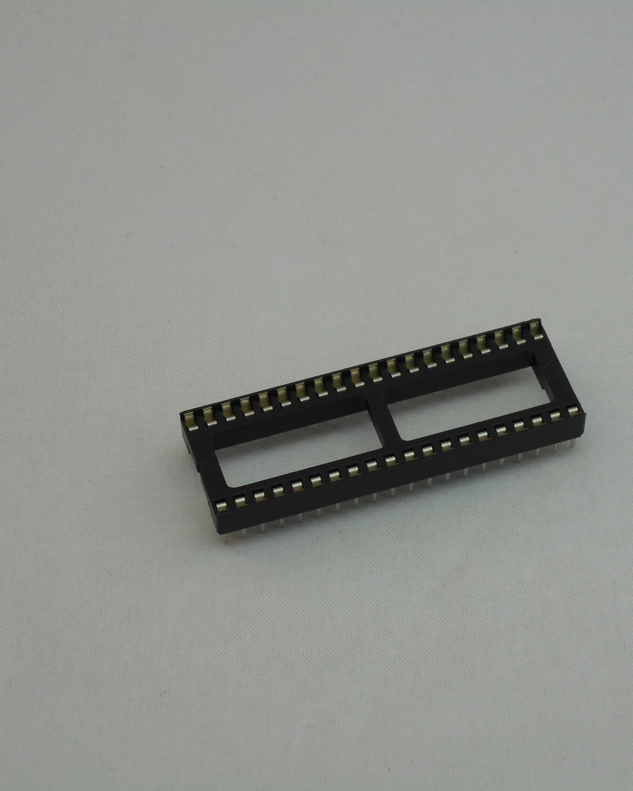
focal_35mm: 116
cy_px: 396
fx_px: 2716
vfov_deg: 16.6
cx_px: 401
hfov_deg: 13.3
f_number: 5.6
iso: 125
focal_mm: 15.9
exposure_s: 1/60
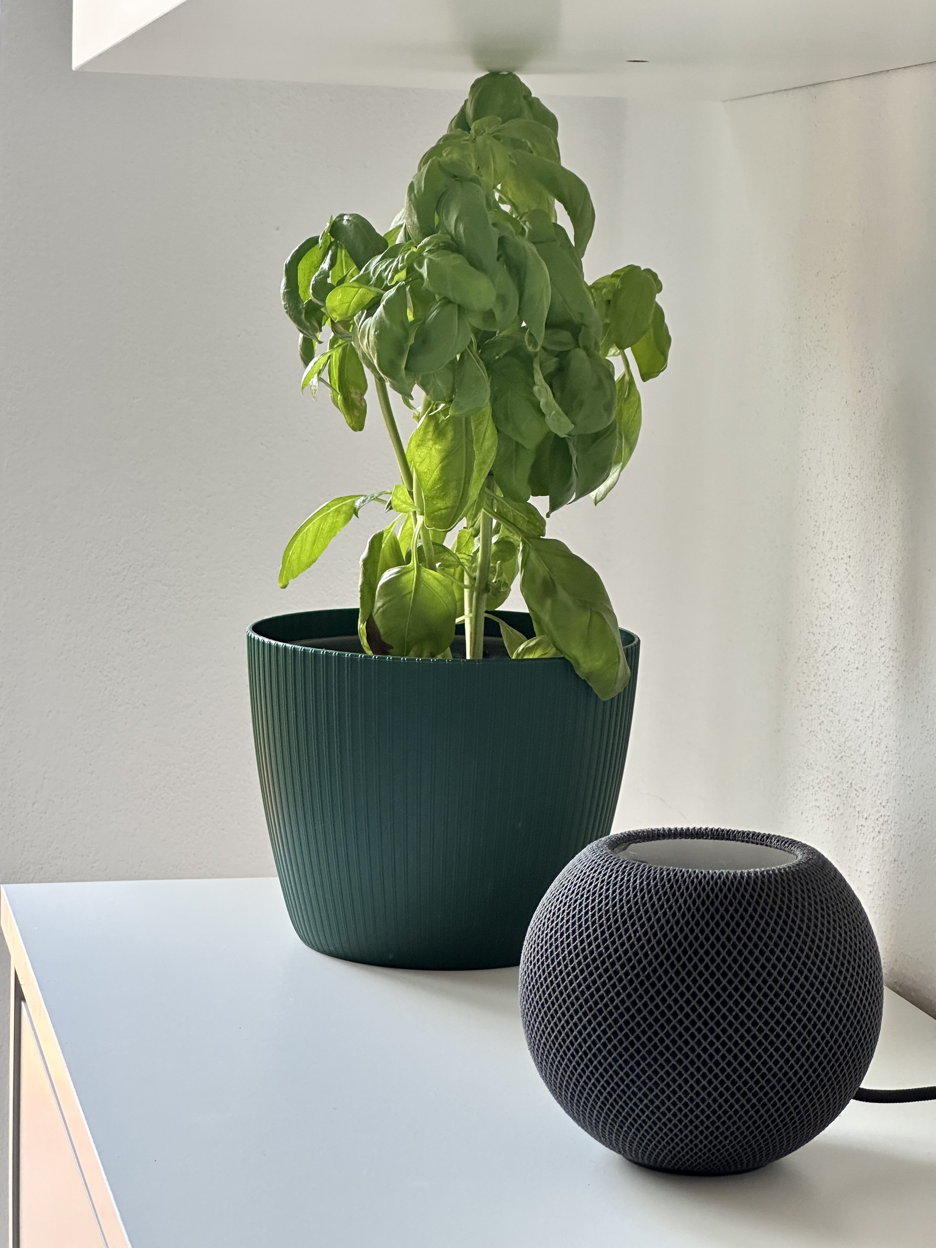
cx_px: 468
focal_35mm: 77
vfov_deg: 25.3
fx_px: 2776
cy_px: 624
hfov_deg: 19.1
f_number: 2.8
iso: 125
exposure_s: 1/99
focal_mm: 9
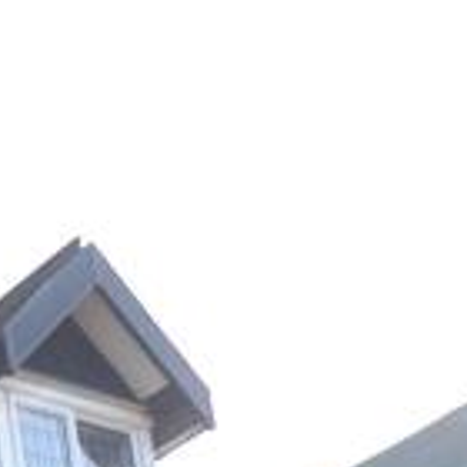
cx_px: -904
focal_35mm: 93
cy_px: 1119
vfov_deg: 13.6
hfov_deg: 11.5
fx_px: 1419
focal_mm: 10
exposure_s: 1/125
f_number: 5.6
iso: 140
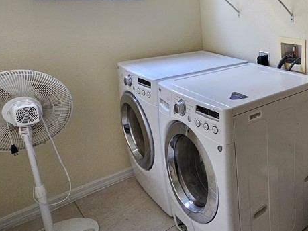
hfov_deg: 48.7
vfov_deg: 47.1
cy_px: 69
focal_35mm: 29
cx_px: 318
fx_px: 258
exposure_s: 1/60
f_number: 2.2
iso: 100
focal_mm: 2.2
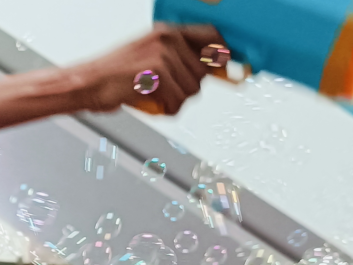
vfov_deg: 12.8
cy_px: 329
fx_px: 1142
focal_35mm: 112
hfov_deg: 16.5
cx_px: -122
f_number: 1.7
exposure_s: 1/99.9
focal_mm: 4.7
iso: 1215
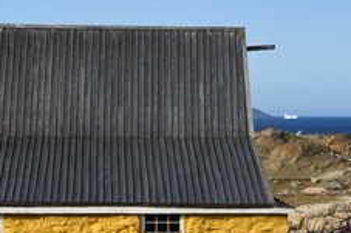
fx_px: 1841
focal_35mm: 189
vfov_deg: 7.3
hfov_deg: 10.9
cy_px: 137
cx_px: 116
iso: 200
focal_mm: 102
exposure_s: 1/250
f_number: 10
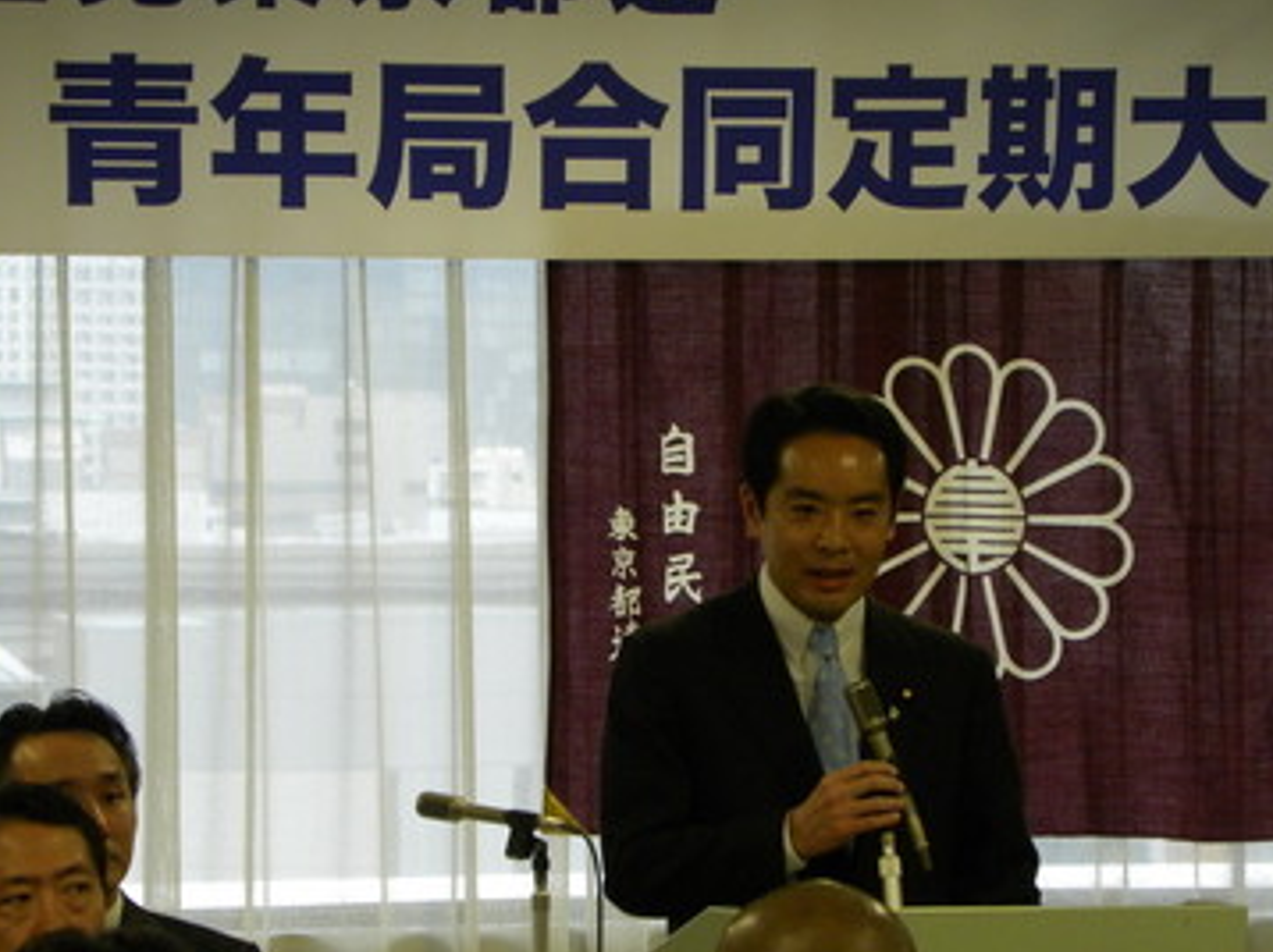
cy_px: 515
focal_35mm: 247
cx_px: 708
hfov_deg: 8.0
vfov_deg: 6.0
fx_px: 9077
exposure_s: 1/60
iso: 274
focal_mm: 32.7
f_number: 4.5
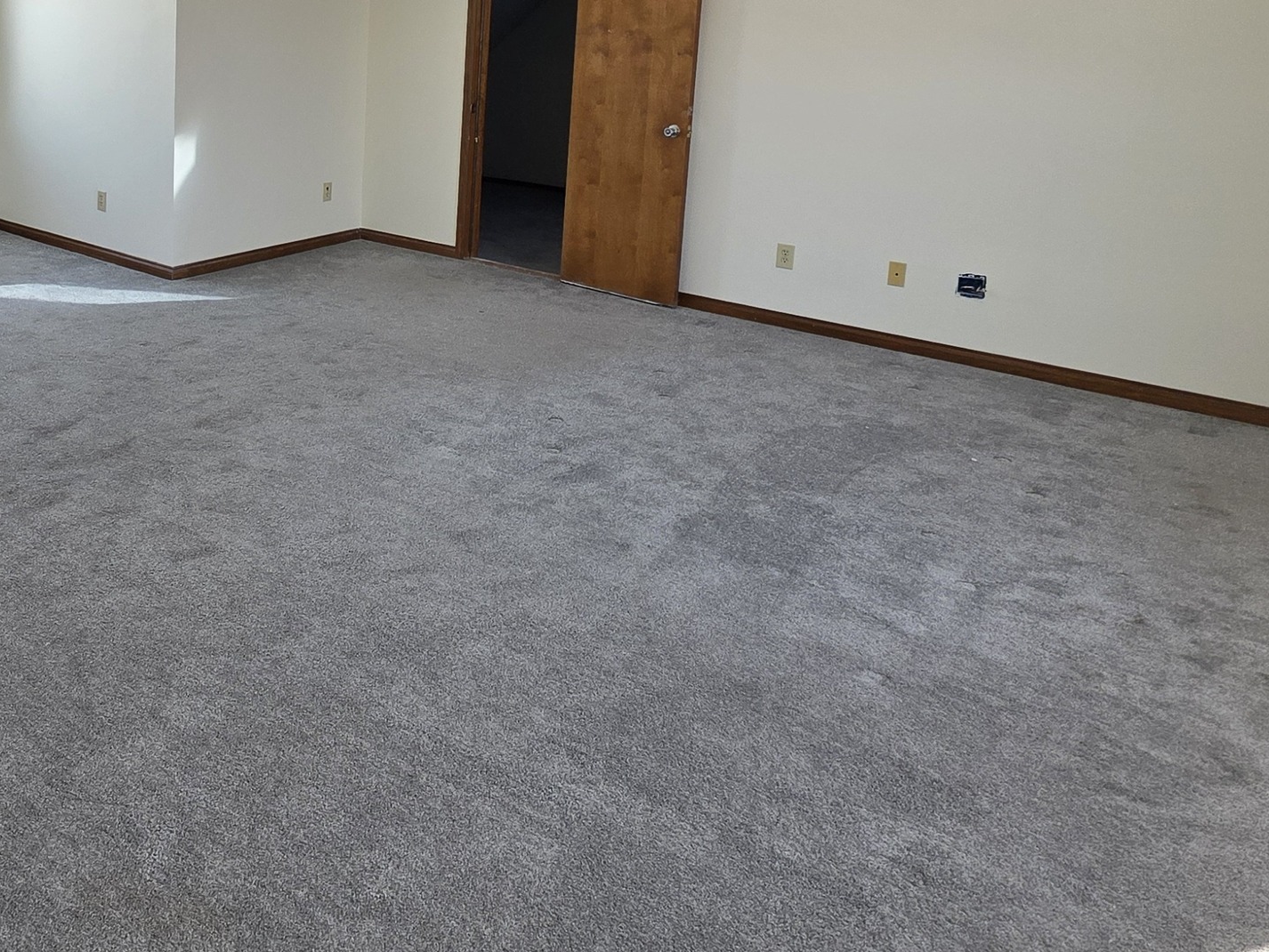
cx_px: 282
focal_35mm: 28
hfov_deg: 59.2
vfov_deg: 46.7
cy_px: 171
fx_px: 1027
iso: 80
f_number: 1.9
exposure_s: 1/359
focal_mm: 2.2
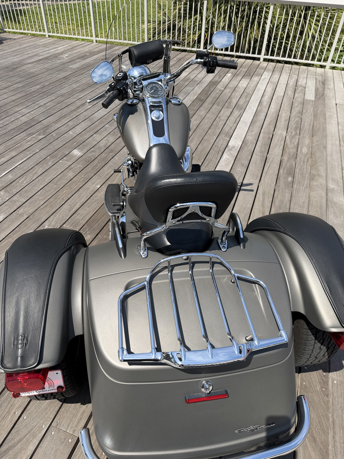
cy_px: 230
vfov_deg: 71.6
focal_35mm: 24
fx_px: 318
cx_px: 172
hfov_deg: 56.8
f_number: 1.78
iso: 80
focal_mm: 6.76
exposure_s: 1/3953
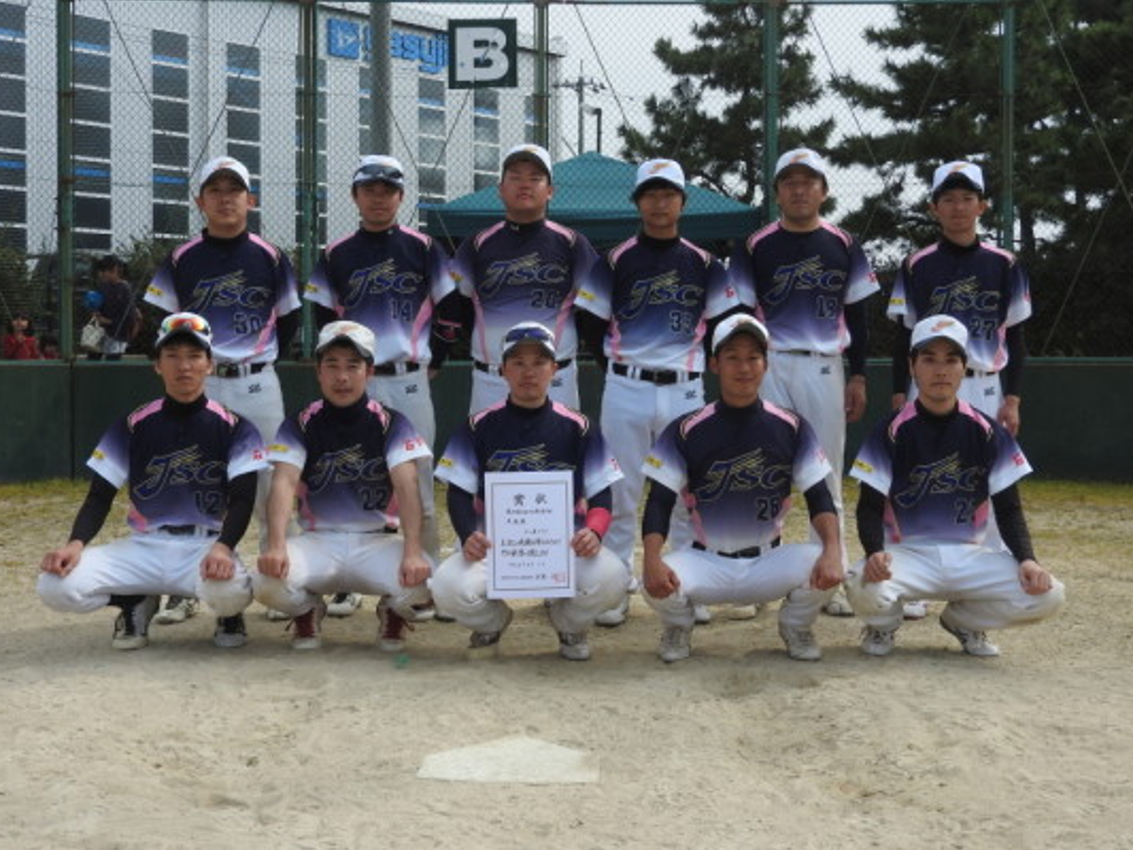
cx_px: 578
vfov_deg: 32.2
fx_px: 1473
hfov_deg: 42.1
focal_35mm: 45
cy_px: 393
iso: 100
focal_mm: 7.2
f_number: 3.8
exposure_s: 1/1000
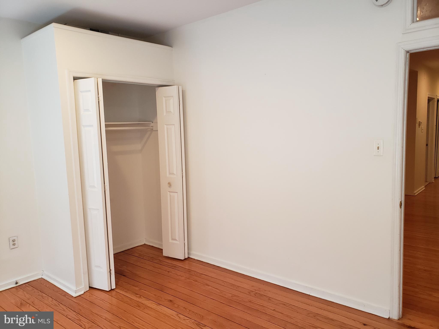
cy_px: 164
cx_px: 220
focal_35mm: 26
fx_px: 330
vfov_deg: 53.1
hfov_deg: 67.3
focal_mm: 4.3
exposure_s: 1/60
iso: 250
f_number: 2.4
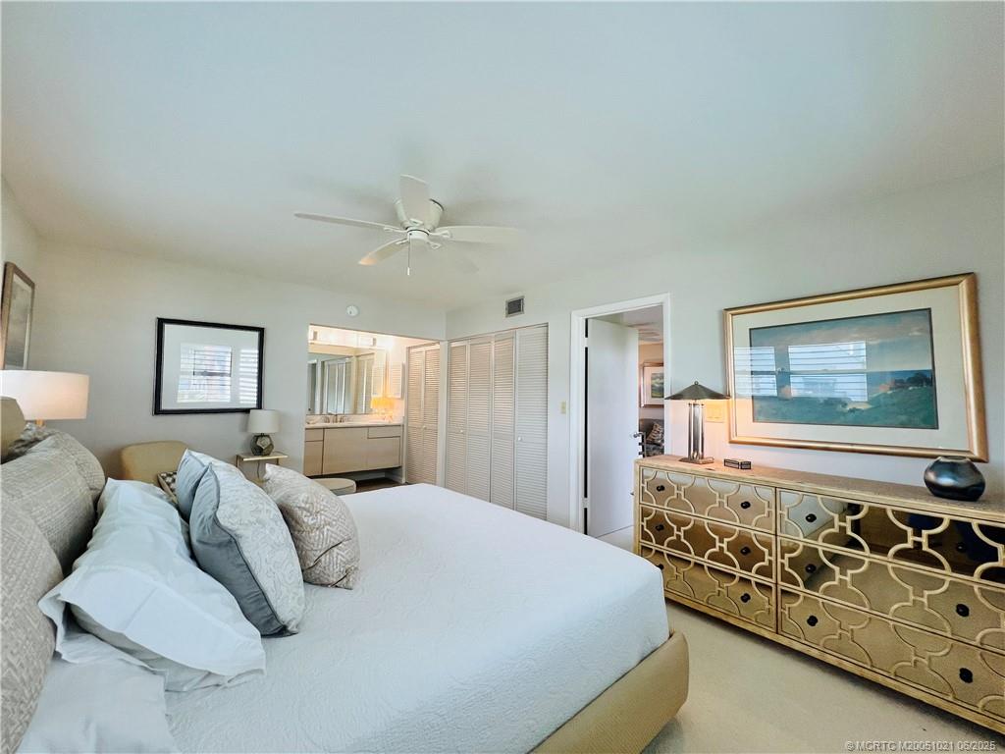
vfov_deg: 89.9
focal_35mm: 13
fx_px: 377
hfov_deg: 106.2
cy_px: 377
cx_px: 502
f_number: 1.8
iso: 125
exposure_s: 1/120
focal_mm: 1.57
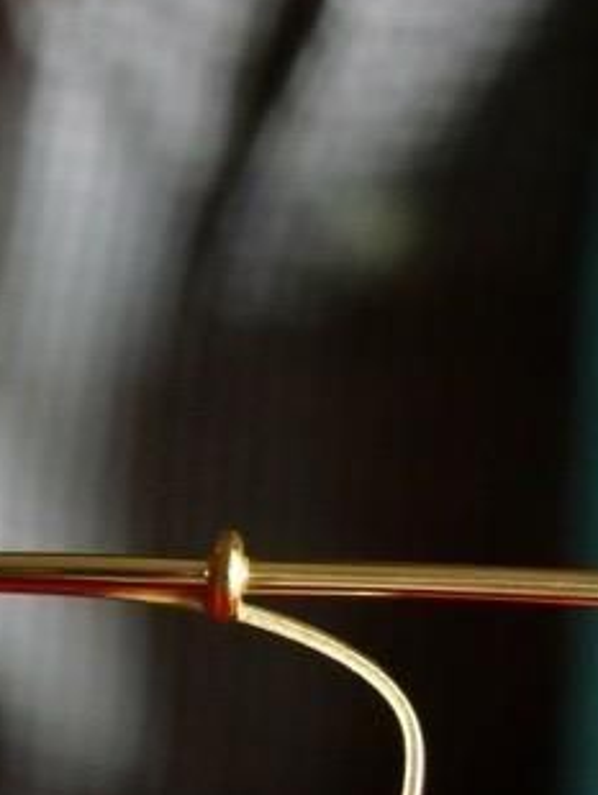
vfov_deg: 10.5
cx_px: 23
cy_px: 855
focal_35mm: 187
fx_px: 4301
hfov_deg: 7.9
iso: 2500
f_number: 3.8
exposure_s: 1/80
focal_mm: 34
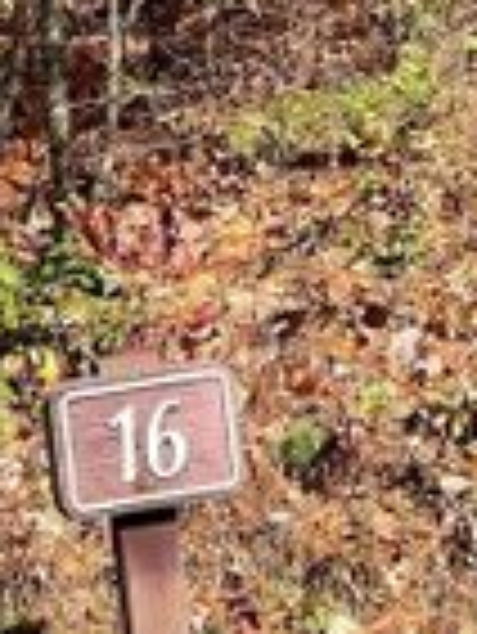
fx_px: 5540
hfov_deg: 4.9
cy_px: -245
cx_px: 171
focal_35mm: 302
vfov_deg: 6.5
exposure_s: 1/355
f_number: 2.2
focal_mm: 7.5
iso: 20
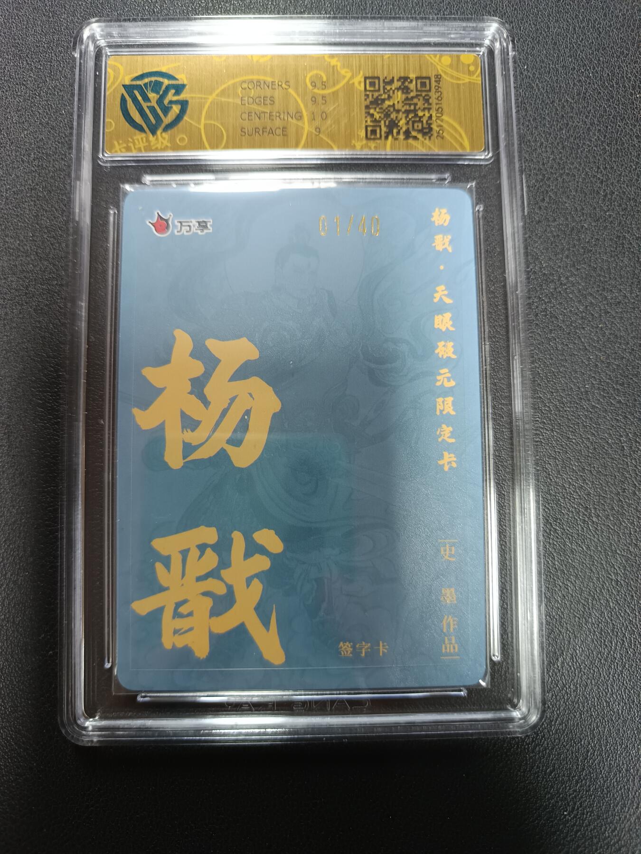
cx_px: 320
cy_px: 427
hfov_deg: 56.8
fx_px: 593
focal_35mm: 24
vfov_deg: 71.6
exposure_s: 1/33.3
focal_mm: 5.31
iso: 927
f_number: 1.7
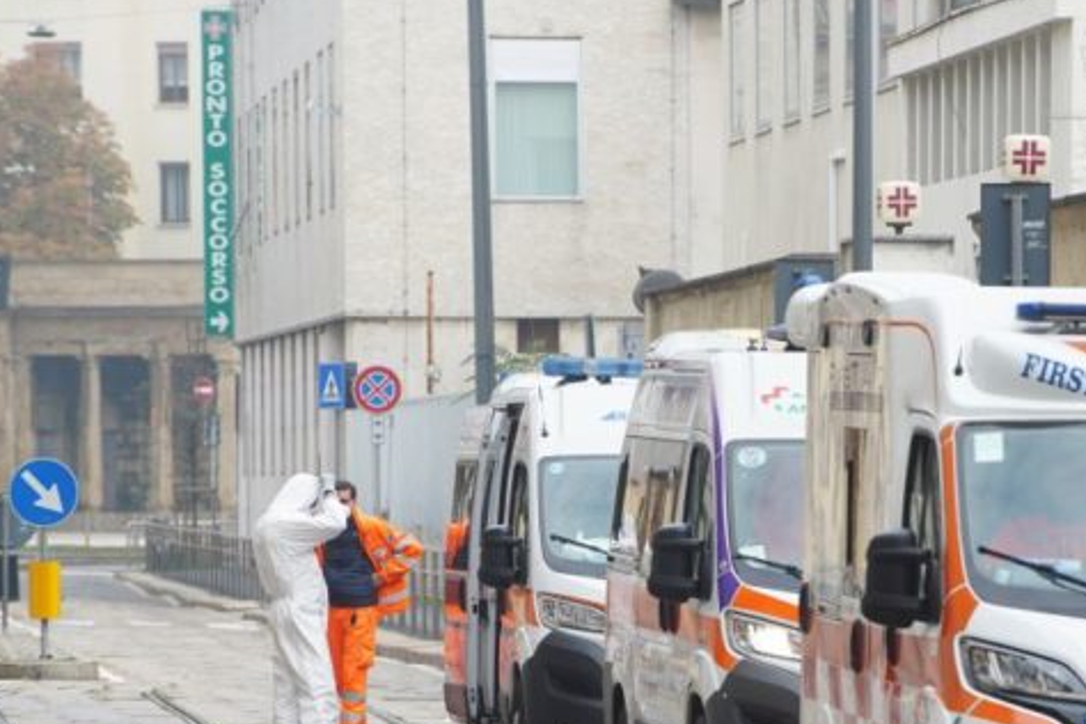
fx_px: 9869
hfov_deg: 6.3
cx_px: 754
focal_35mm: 327
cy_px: 536
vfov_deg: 4.2
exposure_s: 1/400
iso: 640
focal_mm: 202.1
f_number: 9
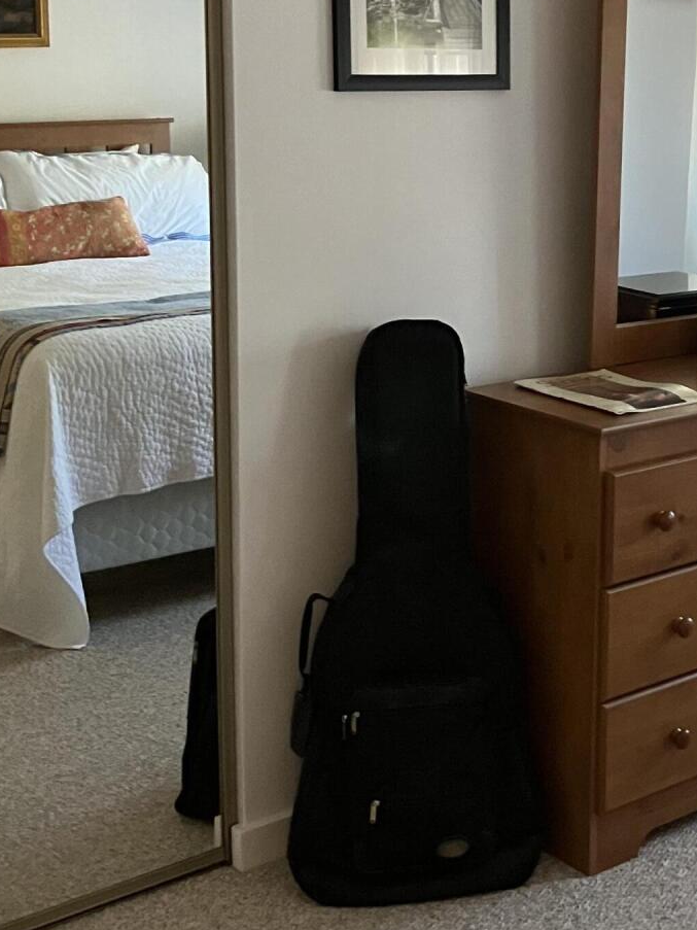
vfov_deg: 30.8
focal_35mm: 62
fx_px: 1665
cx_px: 595
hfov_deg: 23.2
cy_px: 272
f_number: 1.8
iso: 400
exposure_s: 1/40
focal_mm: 3.99
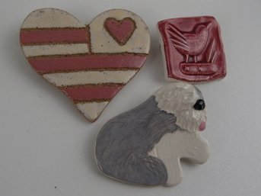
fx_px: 279
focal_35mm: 37
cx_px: 130
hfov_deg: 50.2
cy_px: 98
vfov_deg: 38.6
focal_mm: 6.64
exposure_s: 1/160
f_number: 4.7
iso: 200
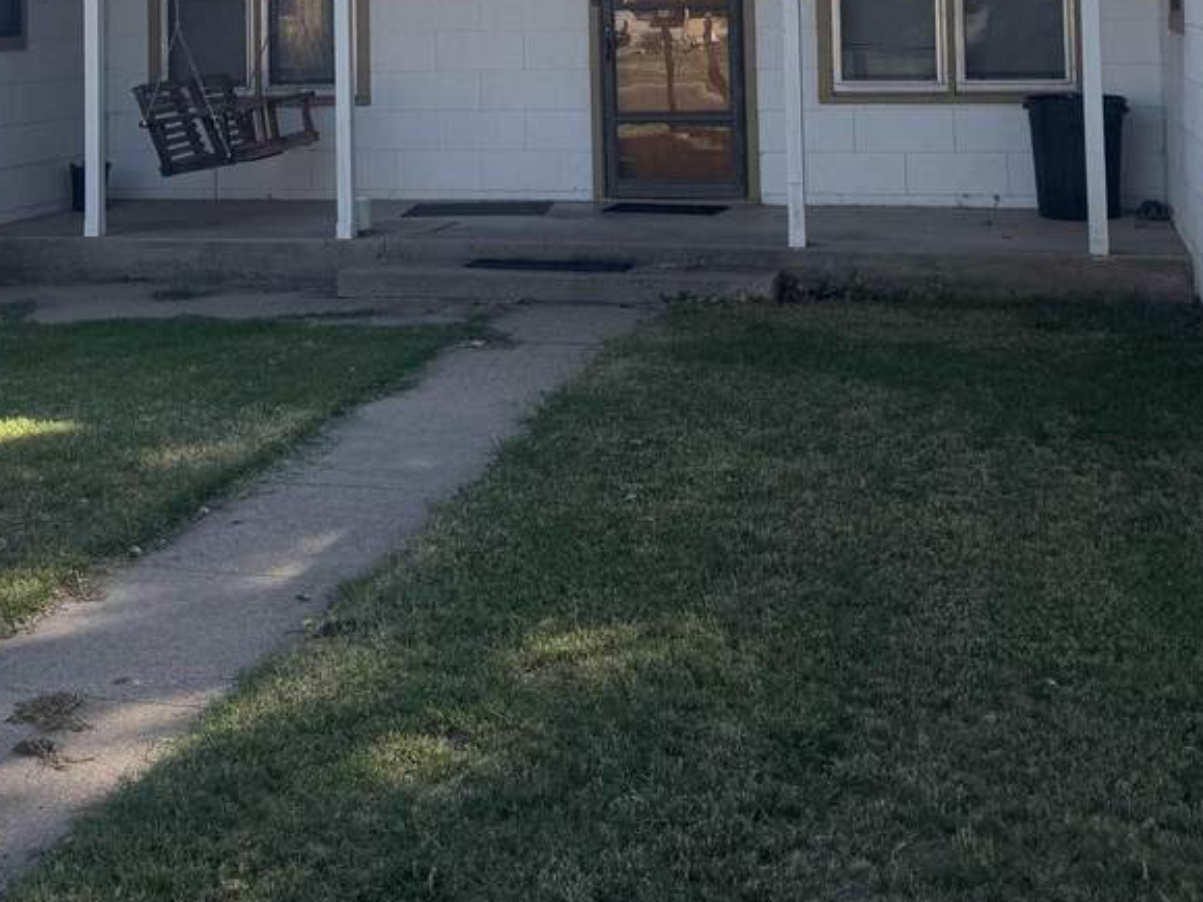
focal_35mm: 53
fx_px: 1842
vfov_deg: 25.7
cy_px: -62
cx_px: 504
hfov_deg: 36.1
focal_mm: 6.76
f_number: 1.78
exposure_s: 1/3096
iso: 80
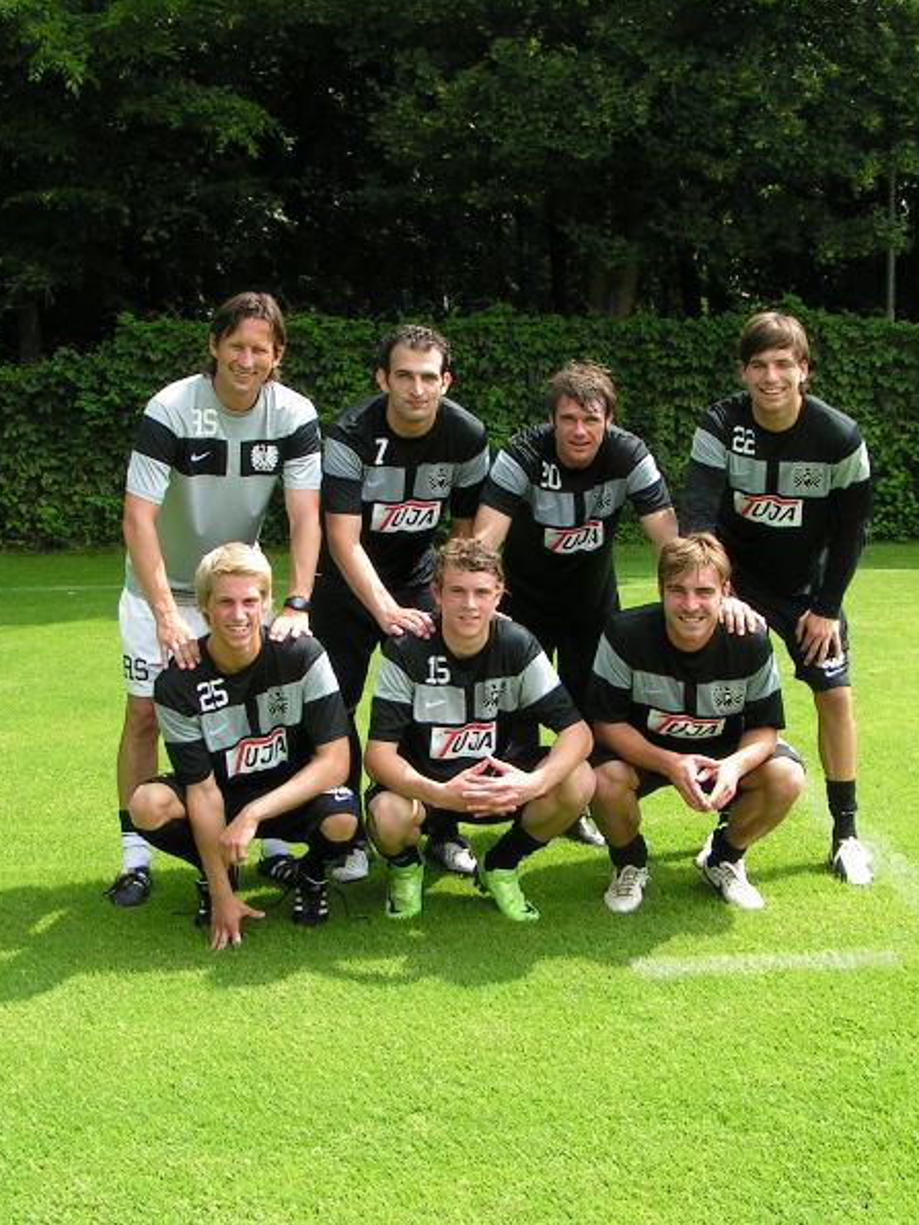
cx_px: 446
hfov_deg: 28.6
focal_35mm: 51
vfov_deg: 37.5
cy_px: 612
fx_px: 1805
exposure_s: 1/160
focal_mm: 5.8
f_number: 5.6
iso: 50
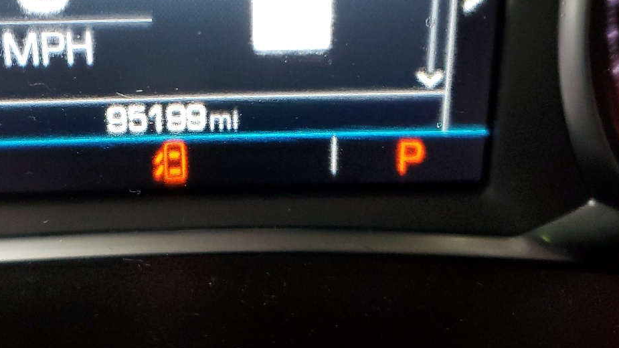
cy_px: 33
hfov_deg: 41.7
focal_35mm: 49
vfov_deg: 23.7
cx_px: 222
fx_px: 804
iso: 250
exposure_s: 1/60.2
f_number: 1.5
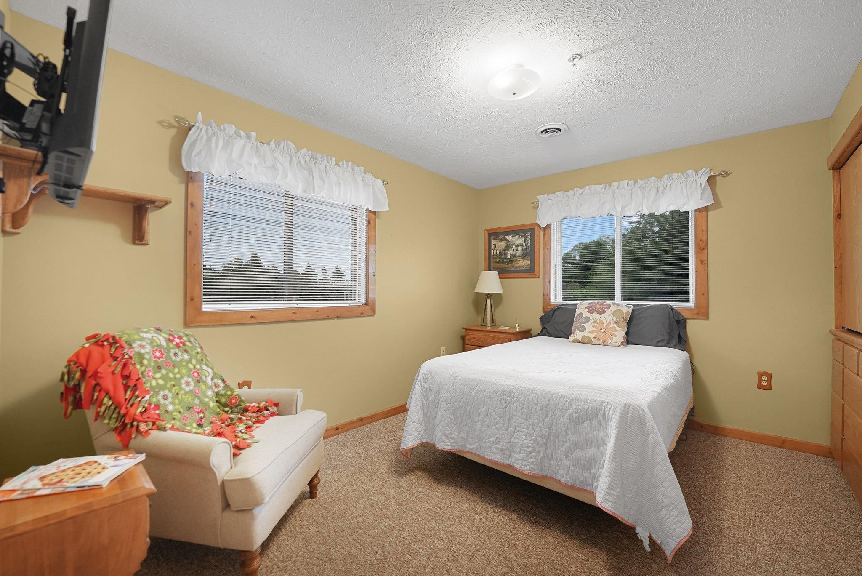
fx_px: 335
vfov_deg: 81.3
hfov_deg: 104.2
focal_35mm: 14
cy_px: 288
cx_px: 431
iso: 2500
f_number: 3.5
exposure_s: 1/80
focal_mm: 14
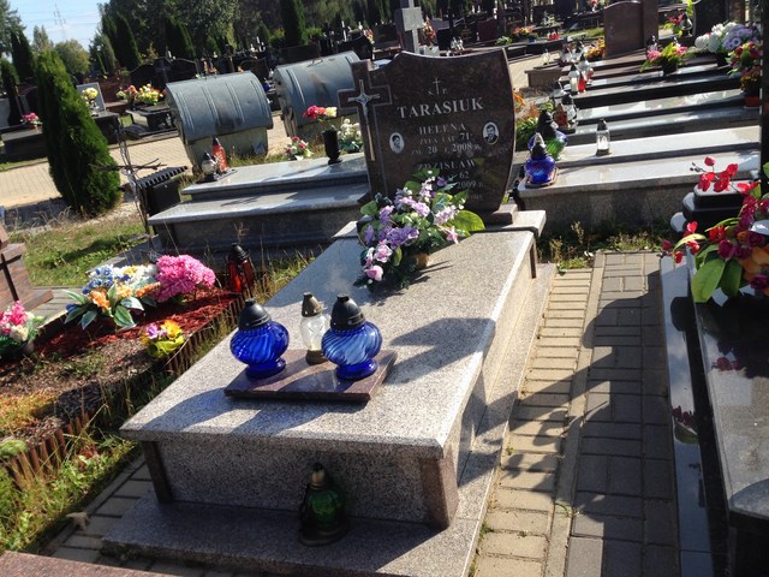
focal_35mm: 33
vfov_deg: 42.9
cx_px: 384
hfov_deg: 55.4
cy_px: 288
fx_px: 733
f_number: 2.4
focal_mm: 4.12
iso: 50
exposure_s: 1/1205
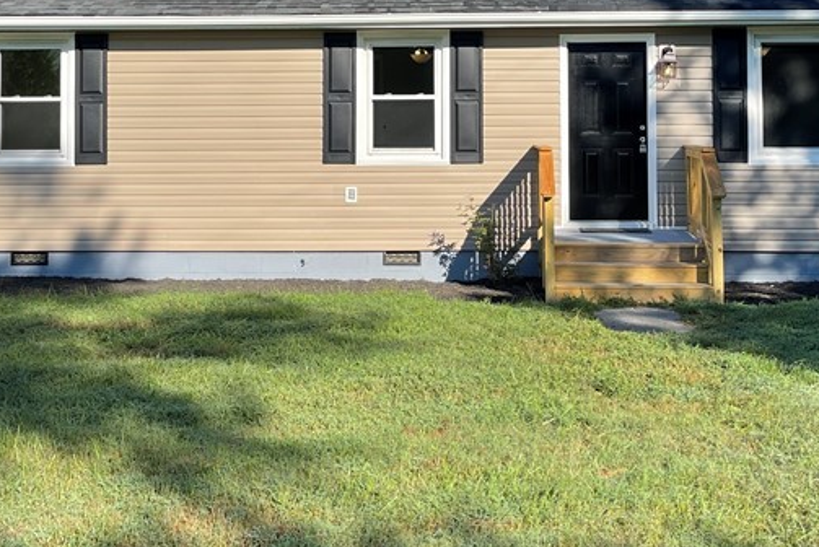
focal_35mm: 55
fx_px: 1252
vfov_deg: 24.0
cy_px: 55
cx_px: 435
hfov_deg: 36.2
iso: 32
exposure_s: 1/1883
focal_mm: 5.1
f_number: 1.6
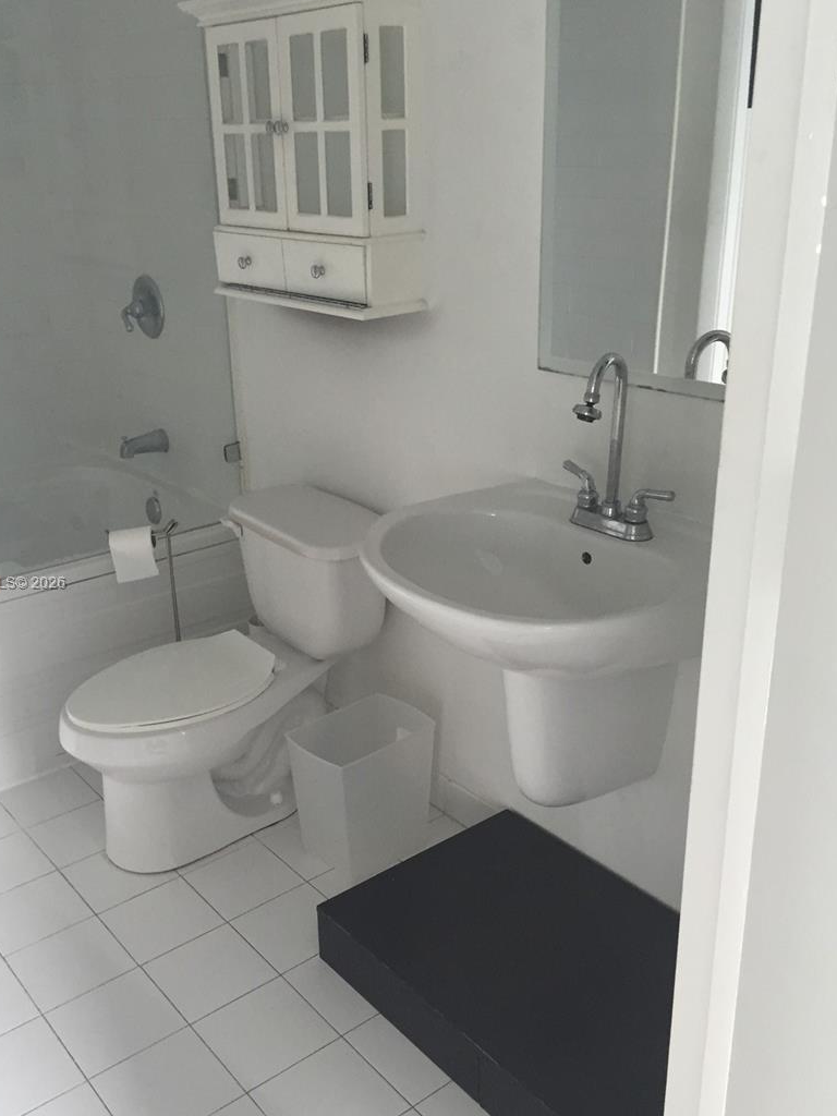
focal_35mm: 34
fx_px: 1096
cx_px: 354
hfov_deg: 41.7
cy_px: 584
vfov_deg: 53.9
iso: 80
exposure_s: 1/30
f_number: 2.2
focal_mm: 4.15
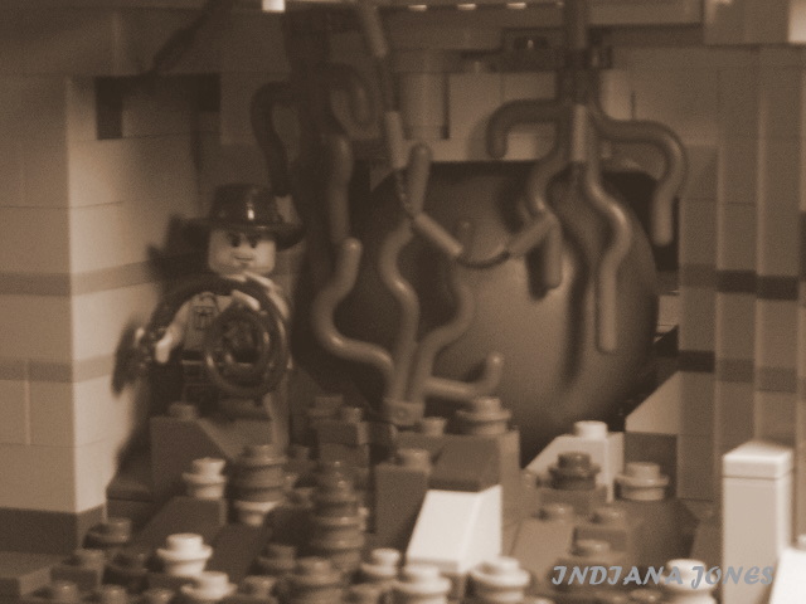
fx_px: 2445
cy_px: 302
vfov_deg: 14.1
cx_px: 403
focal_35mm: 105
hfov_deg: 18.7
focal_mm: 17.4
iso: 300
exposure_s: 1/80
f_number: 4.9
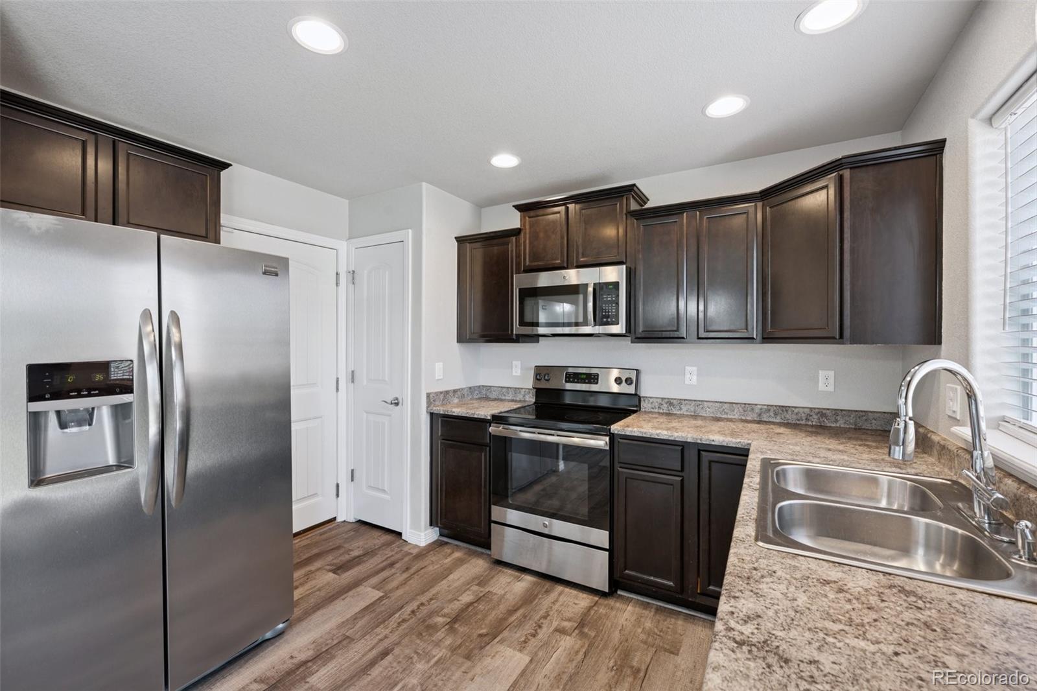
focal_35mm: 15
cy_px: 346
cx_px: 518
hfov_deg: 100.4
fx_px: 432
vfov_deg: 77.3
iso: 100
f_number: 9
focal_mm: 15
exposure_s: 1.3
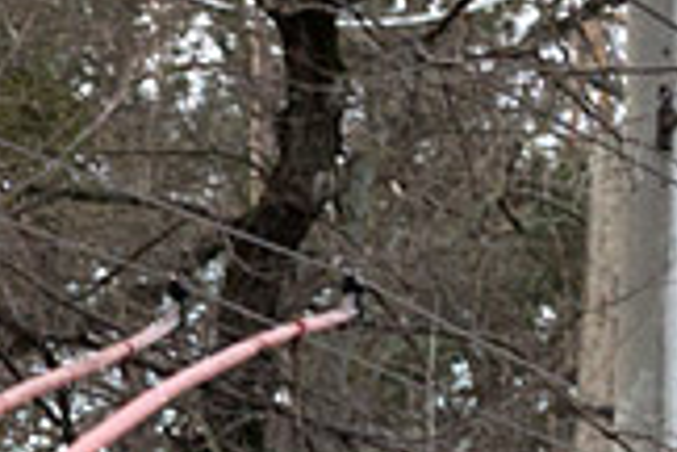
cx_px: -823
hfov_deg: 3.5
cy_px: 749
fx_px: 10888
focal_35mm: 579
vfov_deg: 2.4
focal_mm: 52
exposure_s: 1/200
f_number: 5
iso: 500
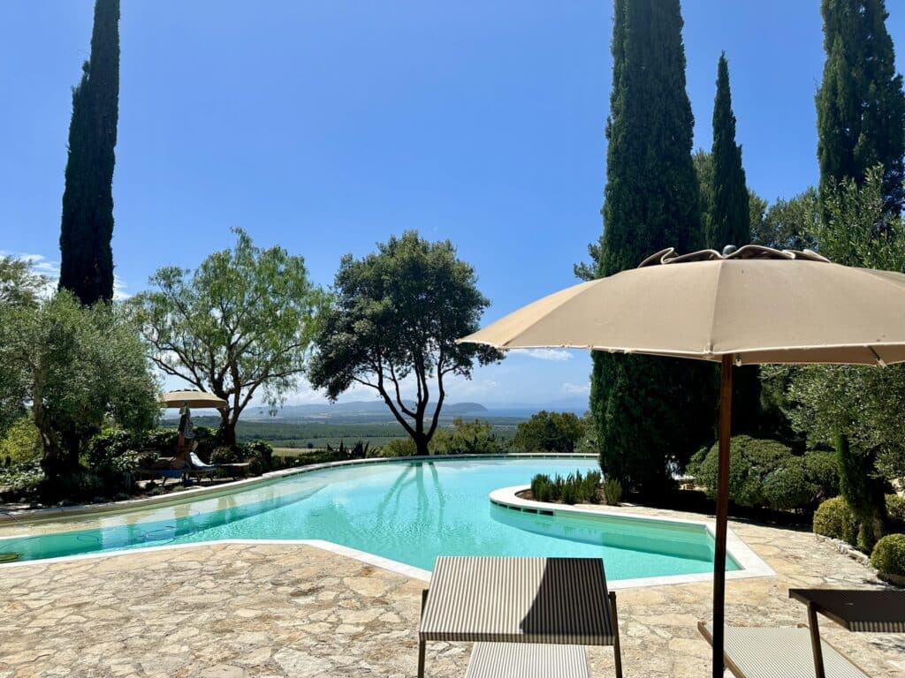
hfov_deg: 71.6
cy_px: 339
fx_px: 627
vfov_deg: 56.8
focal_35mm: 24
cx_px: 452
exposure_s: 1/8929
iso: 80
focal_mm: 6.86
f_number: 1.78
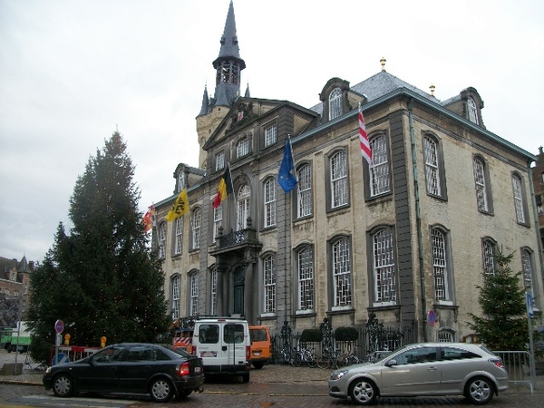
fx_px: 503
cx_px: 272
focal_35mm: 32
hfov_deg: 56.8
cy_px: 204
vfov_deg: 44.2
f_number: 2.9
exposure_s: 1/100
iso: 80
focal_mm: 5.7
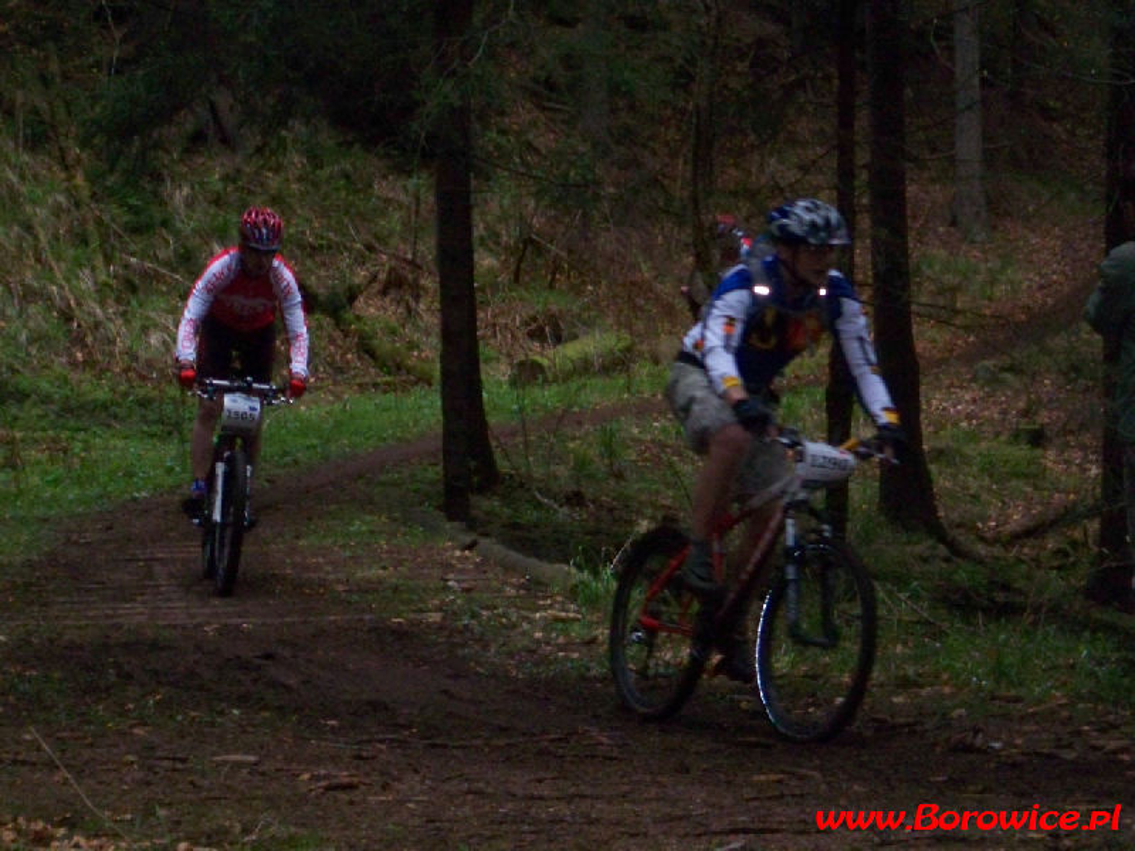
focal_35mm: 117
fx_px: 3836
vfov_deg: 12.7
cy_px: 426
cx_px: 568
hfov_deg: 16.8
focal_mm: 19.2
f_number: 4.4
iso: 400
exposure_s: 1/125
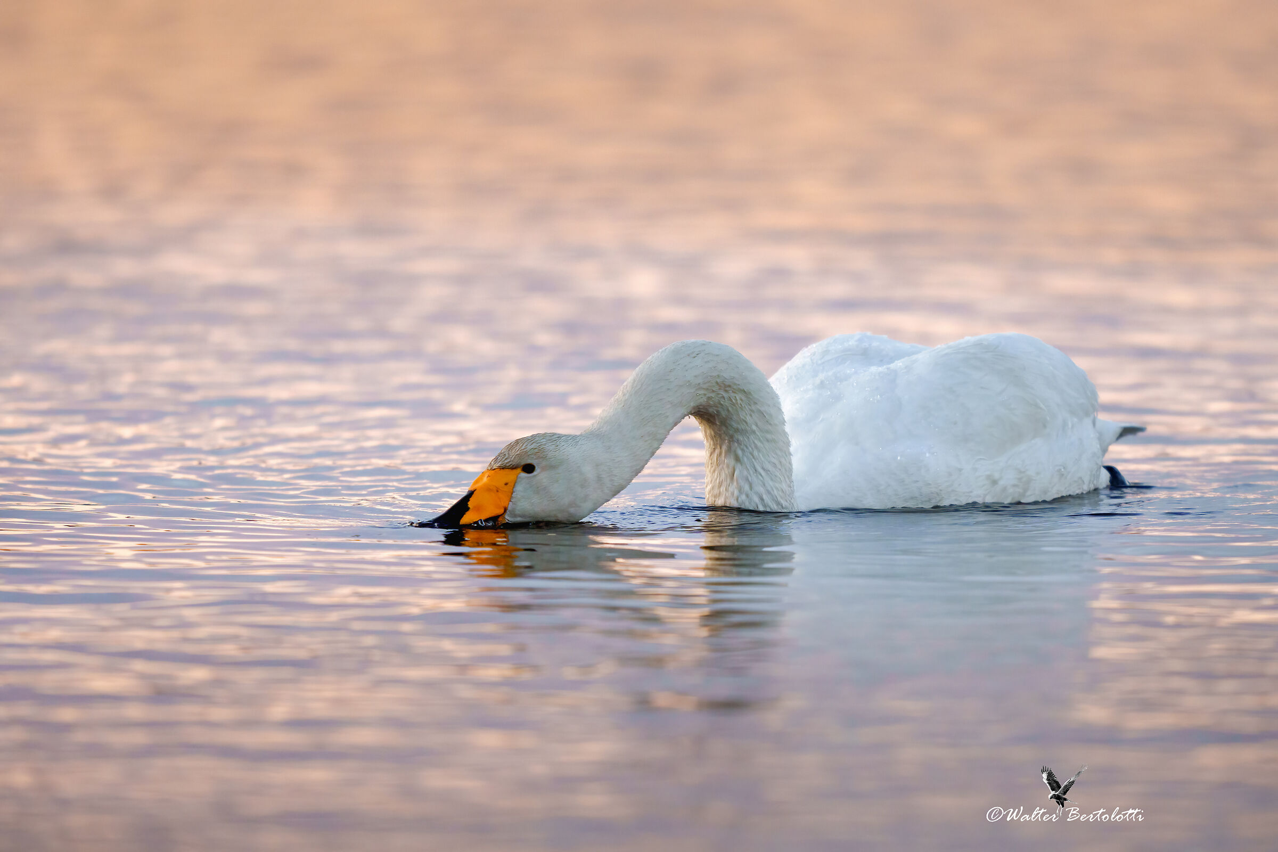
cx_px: 639
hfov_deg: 5.2
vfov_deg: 3.4
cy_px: 426
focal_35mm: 400
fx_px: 14199
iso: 1000
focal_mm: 400
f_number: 2.8
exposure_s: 1/1250
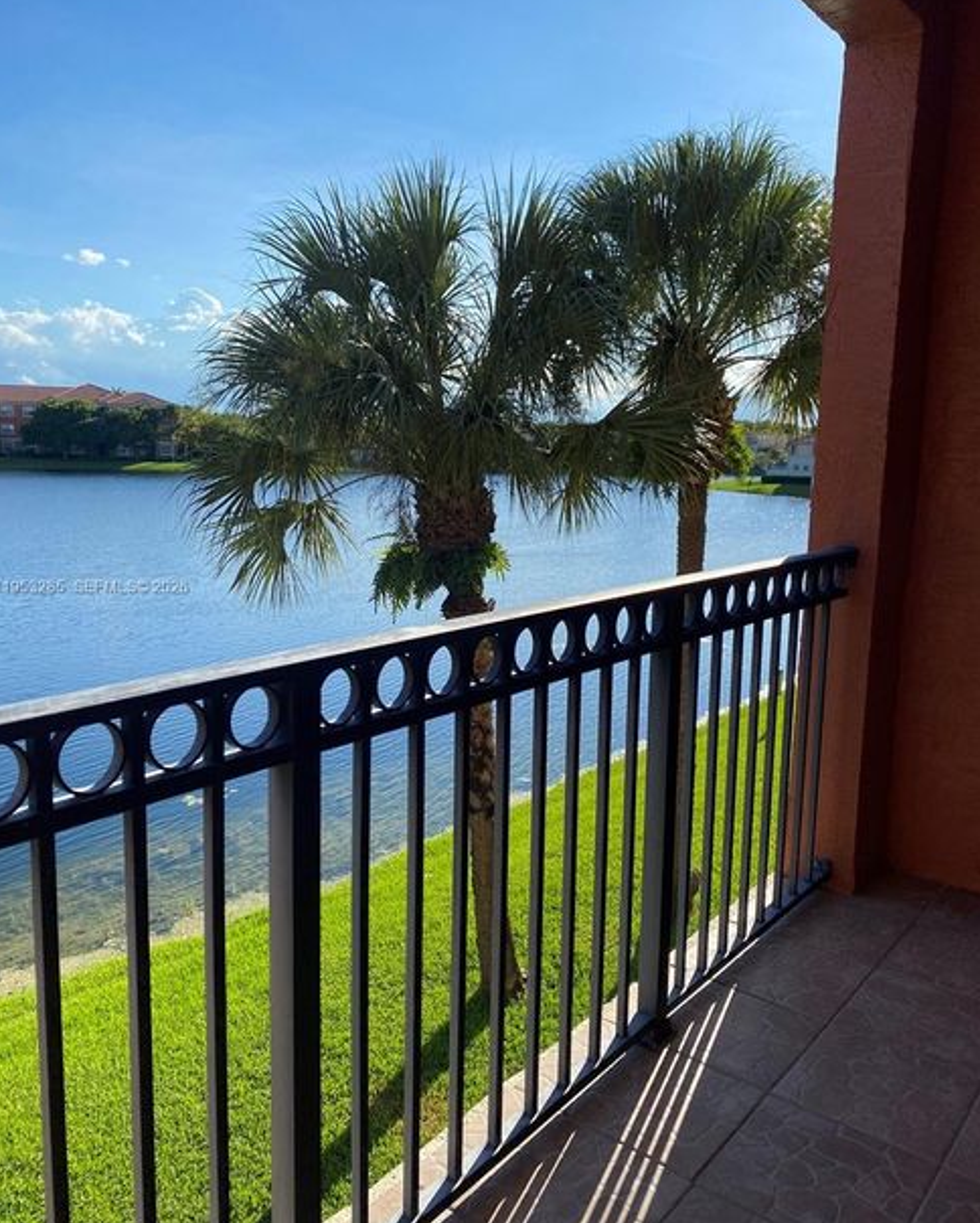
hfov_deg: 51.6
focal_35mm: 28
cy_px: 588
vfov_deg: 62.2
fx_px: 1014
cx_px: 486
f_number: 1.8
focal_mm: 4.25
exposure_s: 1/2571
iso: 32
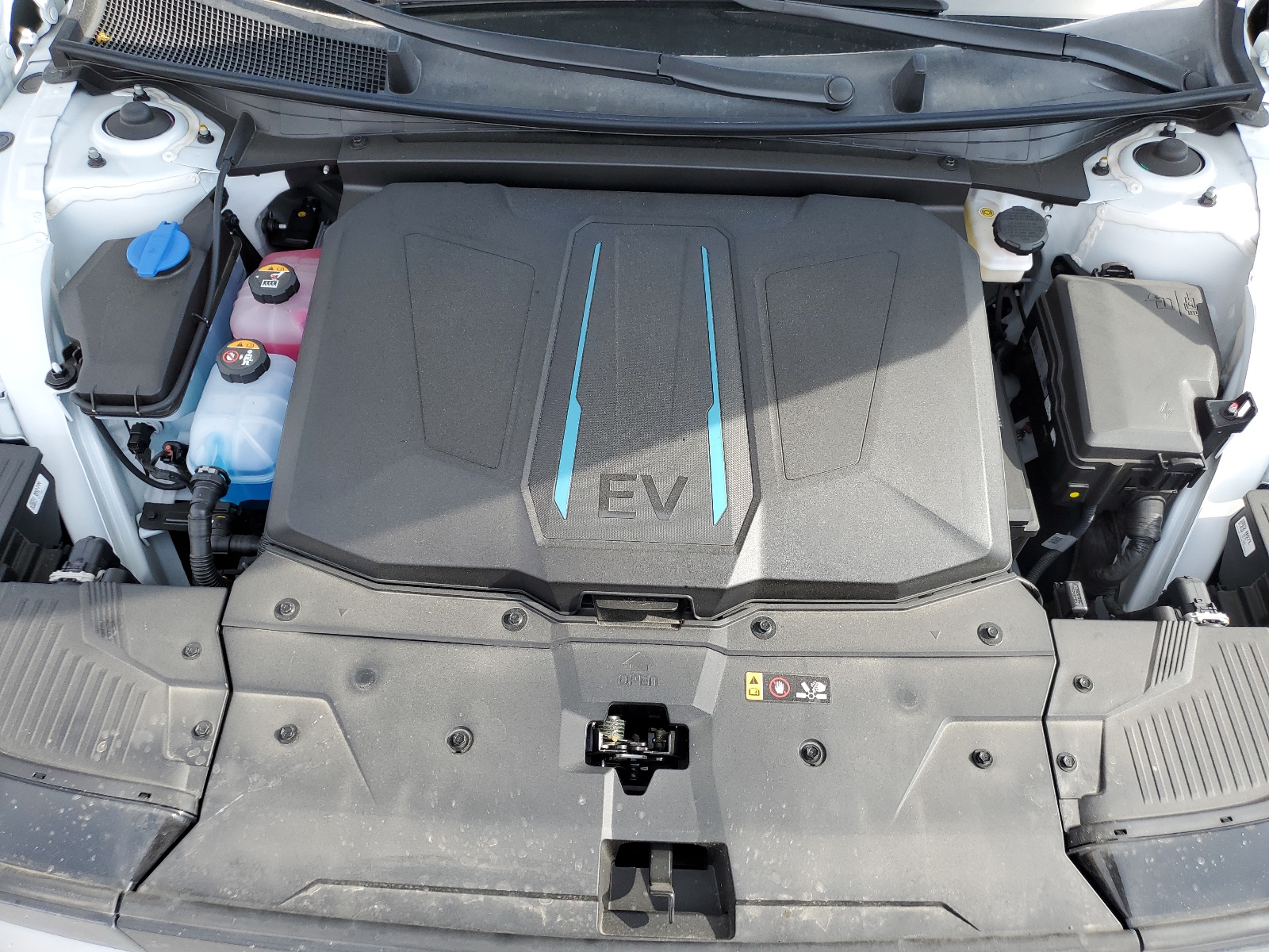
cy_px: 476
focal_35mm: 26
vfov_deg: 53.1
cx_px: 634
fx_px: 953
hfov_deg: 67.3
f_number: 1.5
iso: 50
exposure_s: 1/667
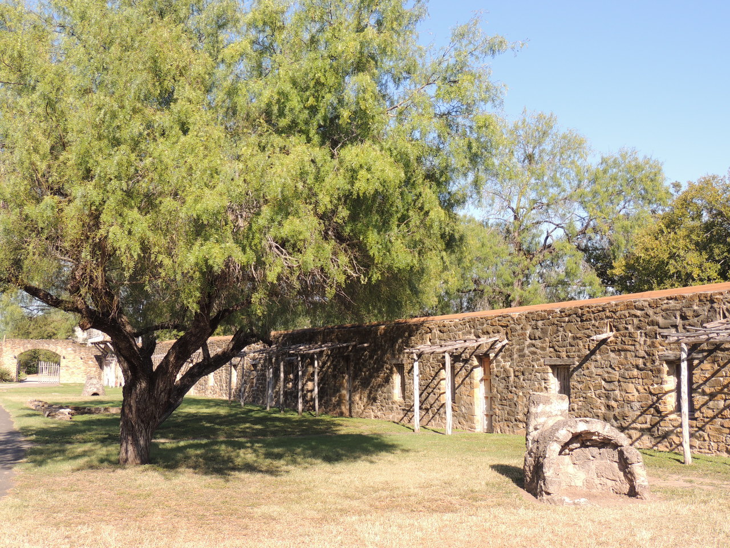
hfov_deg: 43.9
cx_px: 365
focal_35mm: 43
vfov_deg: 33.6
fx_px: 907
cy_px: 274
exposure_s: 1/500
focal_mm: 7.6
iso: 100
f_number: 3.4
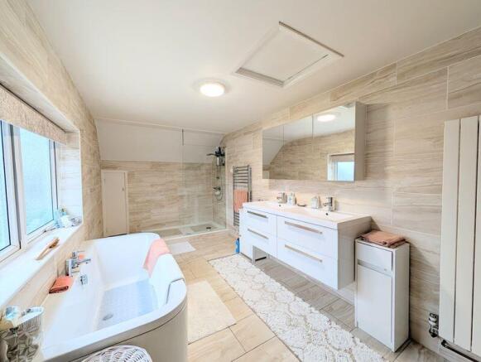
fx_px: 167
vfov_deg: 94.6
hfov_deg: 110.5
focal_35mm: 12
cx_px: 240
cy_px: 181
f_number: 1.7
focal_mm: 2.02
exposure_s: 1/100
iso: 79
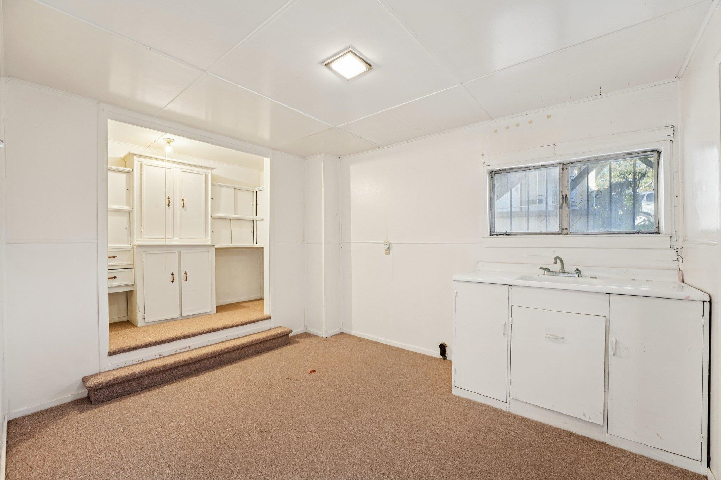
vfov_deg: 81.2
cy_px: 240
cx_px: 360
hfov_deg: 104.3
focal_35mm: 14
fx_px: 280
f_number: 8
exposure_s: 1/25
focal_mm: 14
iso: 800
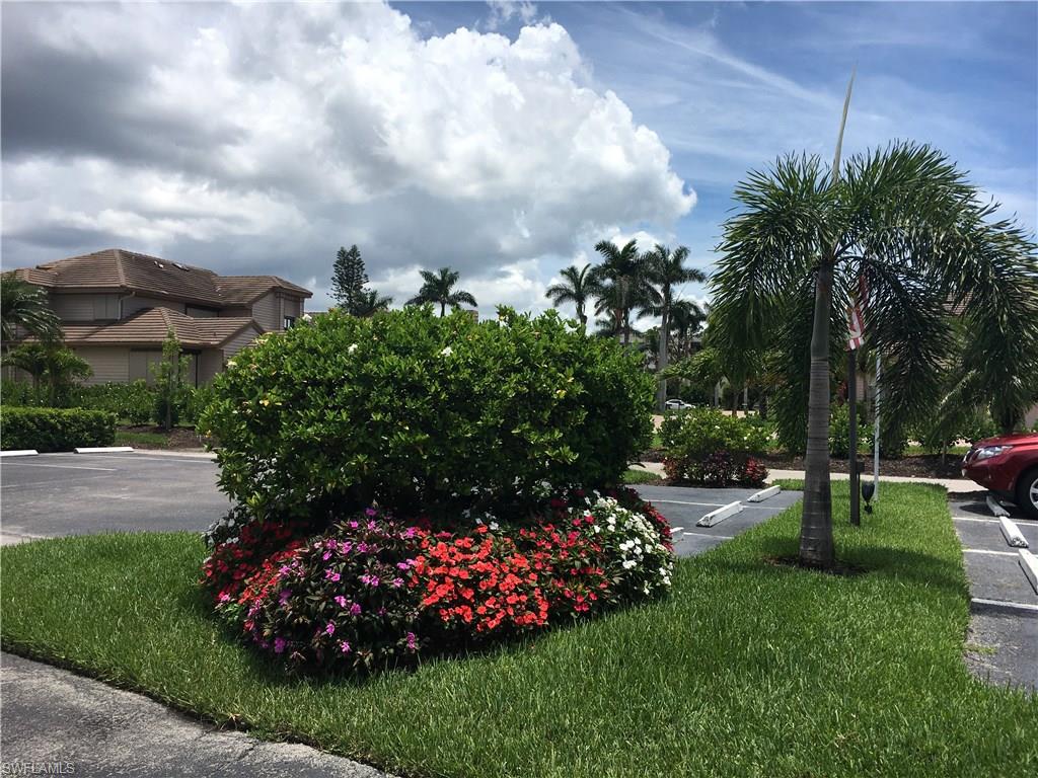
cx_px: 519
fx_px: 870
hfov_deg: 61.7
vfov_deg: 48.2
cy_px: 389
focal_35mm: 29
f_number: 2.2
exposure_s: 1/2481
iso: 25
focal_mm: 4.15
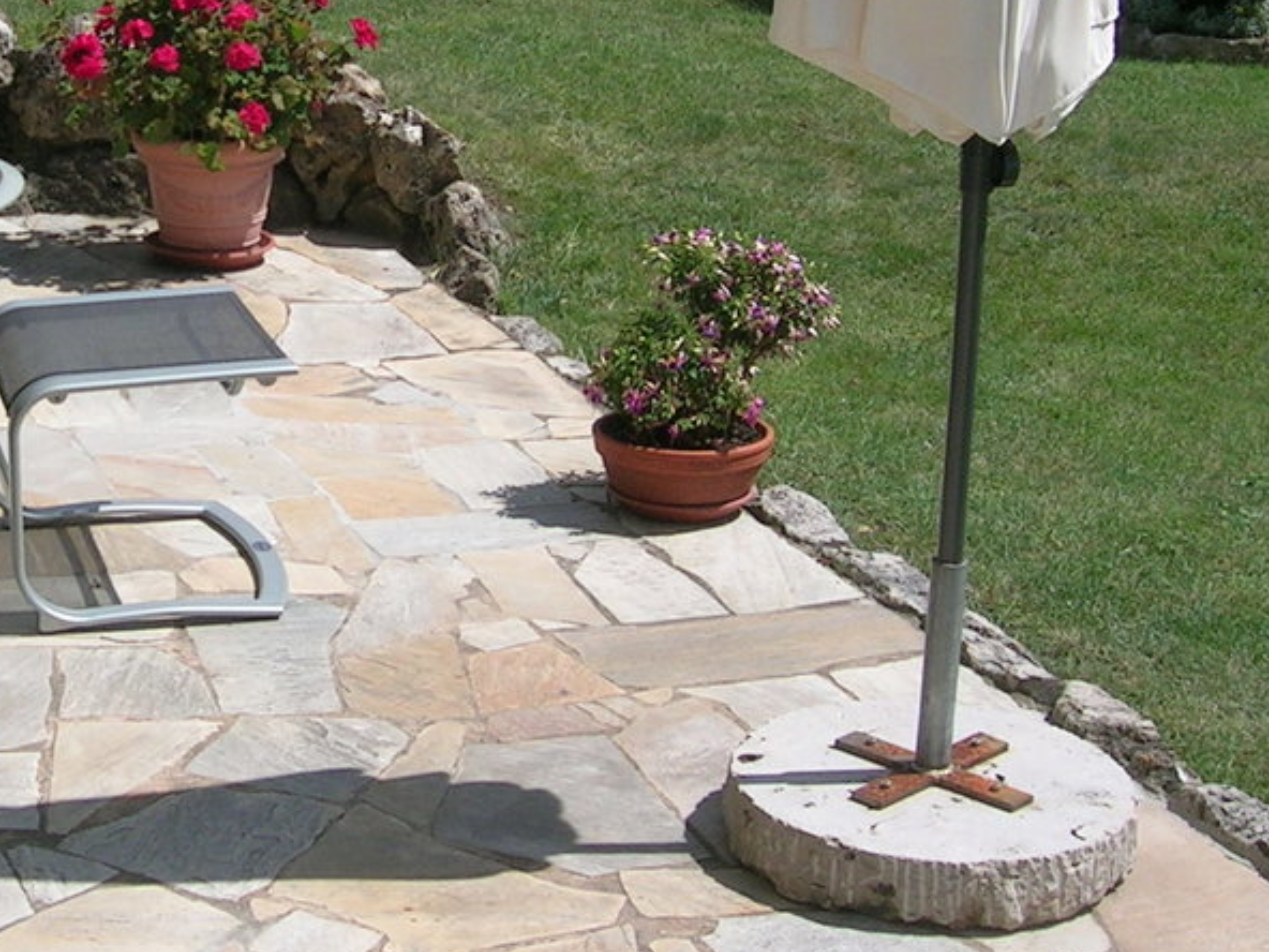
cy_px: 214
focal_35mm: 71
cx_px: 242
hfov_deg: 26.8
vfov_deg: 20.5
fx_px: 2603
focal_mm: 5.4
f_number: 4.8
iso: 50
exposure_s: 1/716
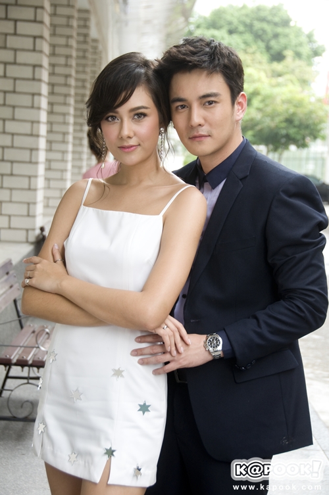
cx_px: 164
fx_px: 1155
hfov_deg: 16.2
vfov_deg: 24.2
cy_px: 248
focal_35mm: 84
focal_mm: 56
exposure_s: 1/80
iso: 320
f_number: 5.6
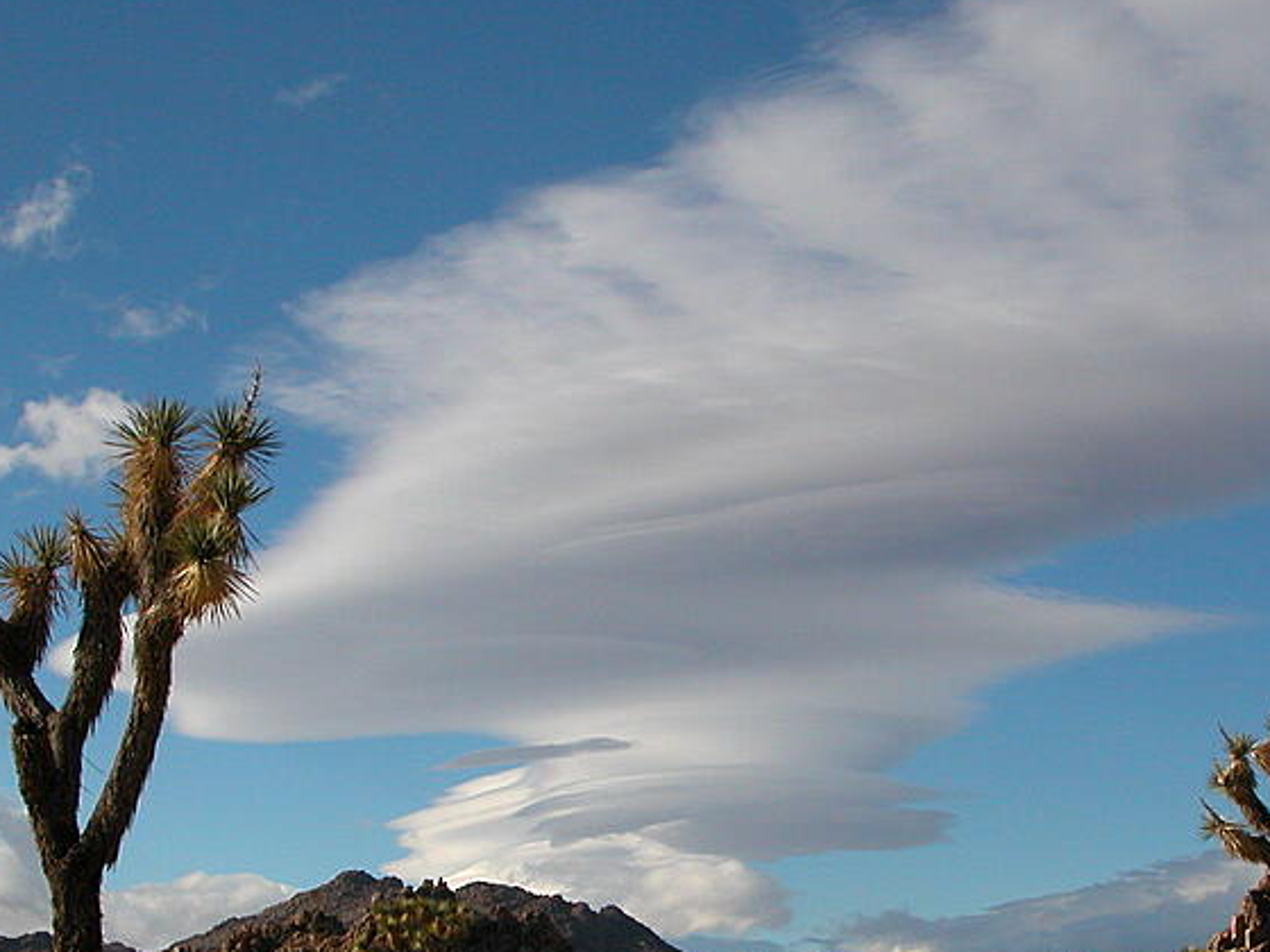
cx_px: 880
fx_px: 2752
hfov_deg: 25.8
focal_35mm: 75
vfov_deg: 19.5
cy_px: 714
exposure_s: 1/685
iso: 100
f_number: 7.3
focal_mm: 10.7
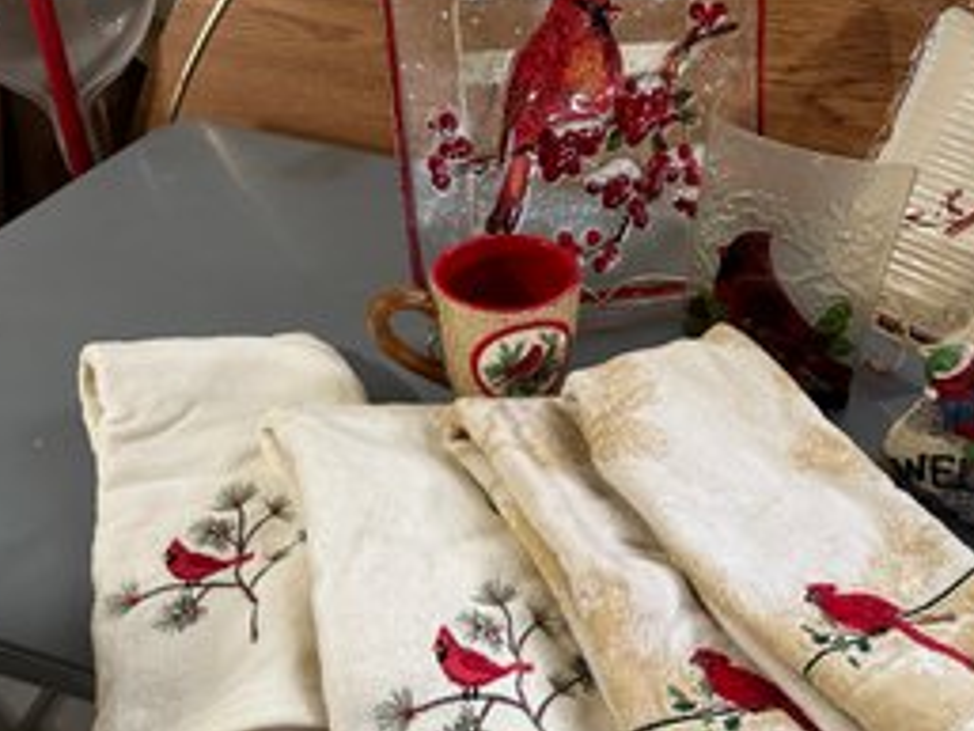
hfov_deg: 56.3
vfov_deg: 44.2
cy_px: 373
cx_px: 589
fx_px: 901
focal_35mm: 32
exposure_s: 1/60
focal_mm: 6.86
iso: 500
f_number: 1.78
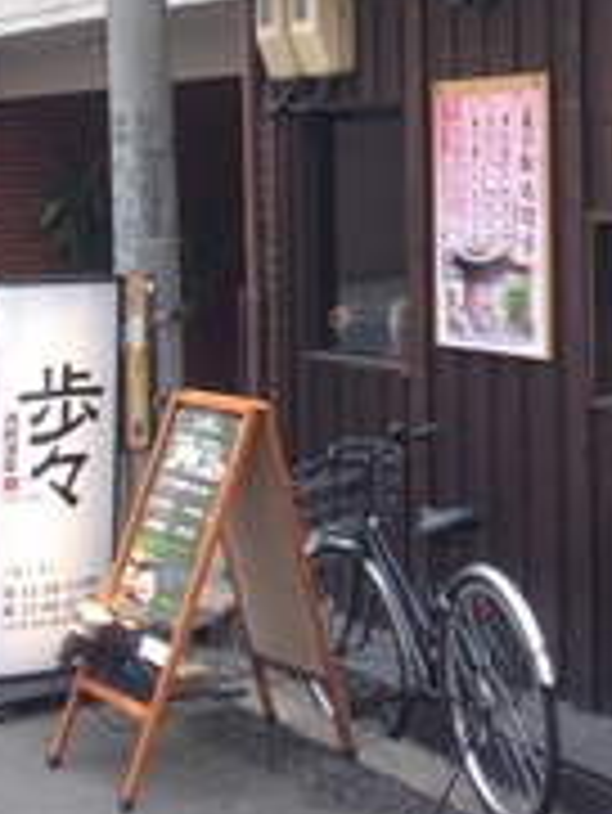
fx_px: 1719
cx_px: 644
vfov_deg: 26.0
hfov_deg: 19.5
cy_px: 126
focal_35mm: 73
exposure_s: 1/167
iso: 50
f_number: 2.4
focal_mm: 4.12
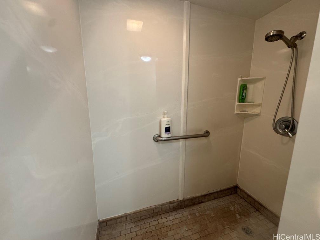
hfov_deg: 102.1
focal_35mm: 14
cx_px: 160
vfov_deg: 85.7
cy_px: 120
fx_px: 129
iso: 250
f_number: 2.2
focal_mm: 2.22
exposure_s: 1/60
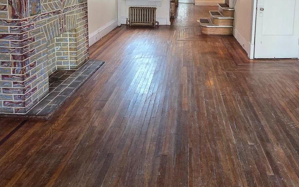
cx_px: 184
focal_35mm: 28
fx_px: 228
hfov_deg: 65.7
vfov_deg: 40.3
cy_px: 11
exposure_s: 1/120
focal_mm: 2.2
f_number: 2.2
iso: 250
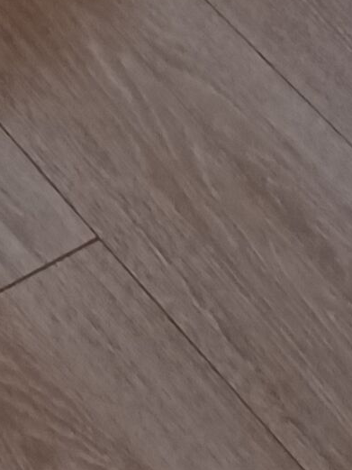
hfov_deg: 6.9
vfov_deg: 8.7
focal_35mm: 192
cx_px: -728
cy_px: -878
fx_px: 2602
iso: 500
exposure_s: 1/25
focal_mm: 4.6
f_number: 1.8
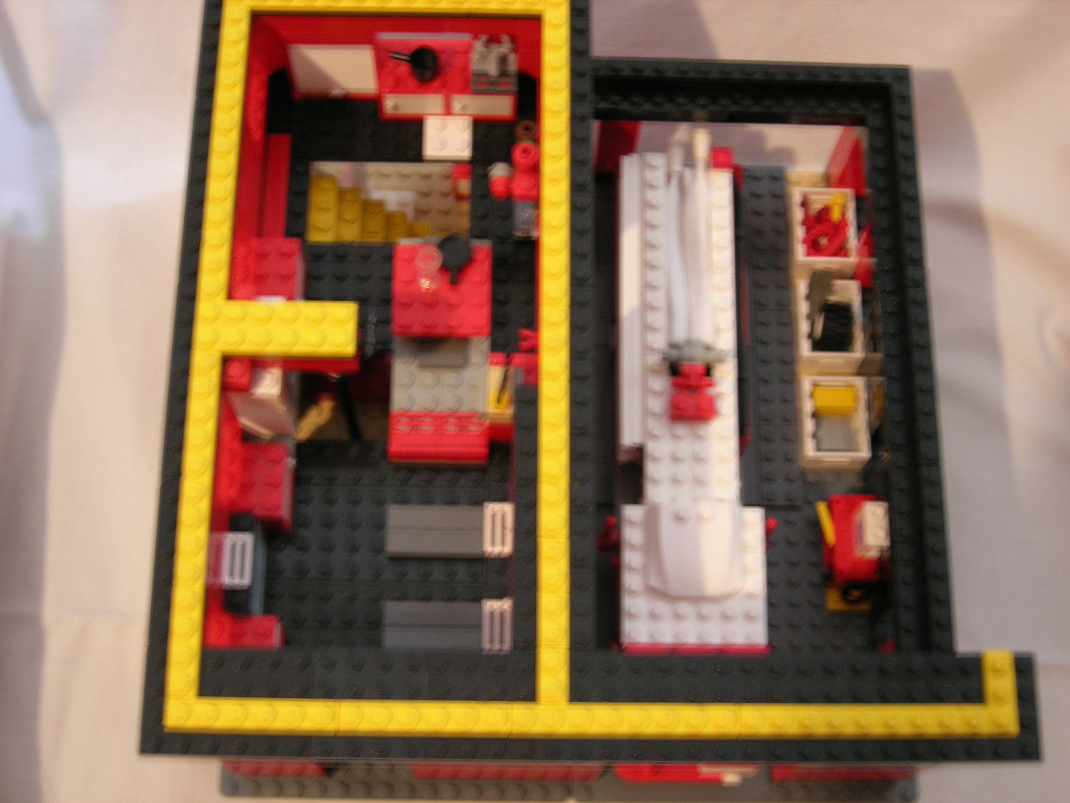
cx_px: 535
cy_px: 402
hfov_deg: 37.5
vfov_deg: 28.6
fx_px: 1576
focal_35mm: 51
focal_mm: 10.6
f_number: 3.2
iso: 99
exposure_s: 1/4.5
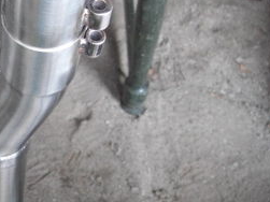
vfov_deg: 15.2
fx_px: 756
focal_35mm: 97
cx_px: -25
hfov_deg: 19.4
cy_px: 99
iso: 800
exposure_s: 1/80
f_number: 2.8
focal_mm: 7.9
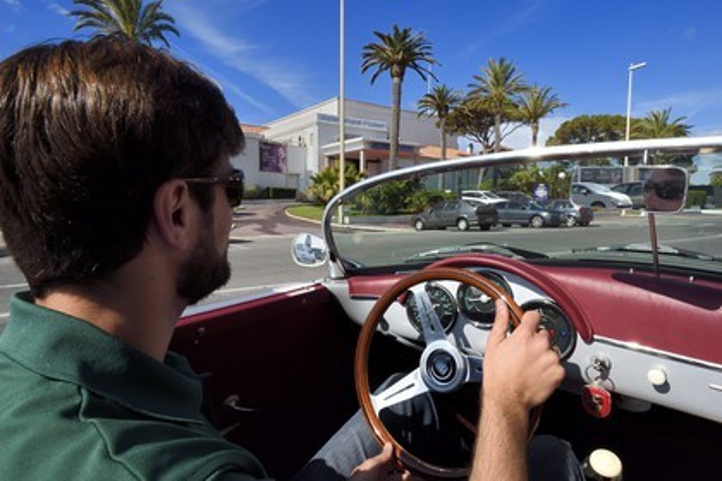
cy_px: 240
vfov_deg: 67.4
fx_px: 361
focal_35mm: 18
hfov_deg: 90.0
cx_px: 361
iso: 200
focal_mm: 18
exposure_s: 1/160
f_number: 18
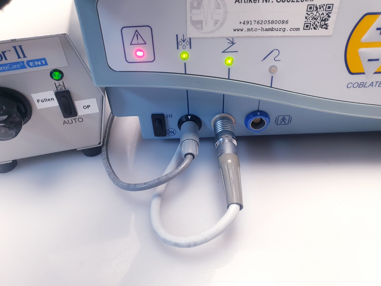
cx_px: 190
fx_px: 286
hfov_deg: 67.3
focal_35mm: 26
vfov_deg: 53.1
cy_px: 143
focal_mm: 4.3
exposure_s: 1/50
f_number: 2.4
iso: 160
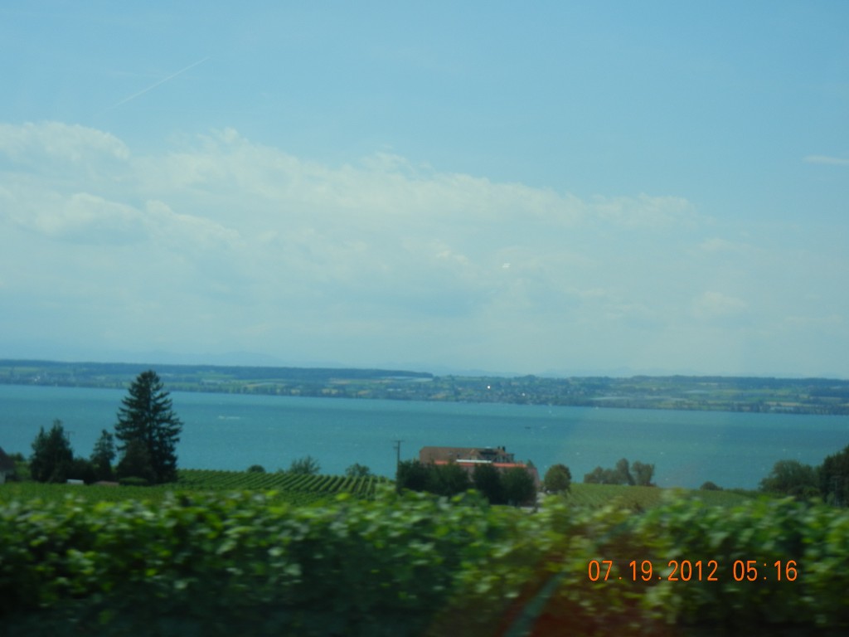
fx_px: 1889
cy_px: 318
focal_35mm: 77
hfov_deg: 25.3
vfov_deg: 19.1
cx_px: 424
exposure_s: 1/370
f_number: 8.6
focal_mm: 13.9
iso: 160
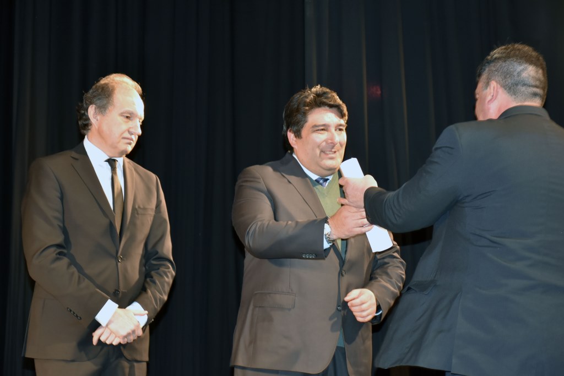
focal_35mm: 84
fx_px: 1316
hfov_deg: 24.2
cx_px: 282
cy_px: 188
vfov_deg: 16.3
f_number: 4.8
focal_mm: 56
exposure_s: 1/60
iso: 800
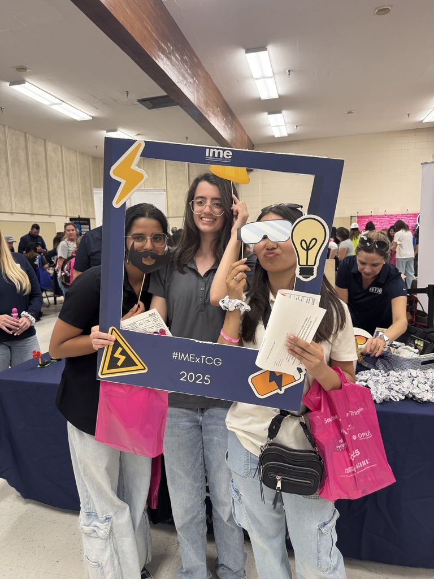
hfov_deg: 56.8
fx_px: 401
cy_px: 290
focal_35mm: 24
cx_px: 217
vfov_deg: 71.6
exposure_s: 1/60
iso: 160
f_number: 1.78
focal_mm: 6.76
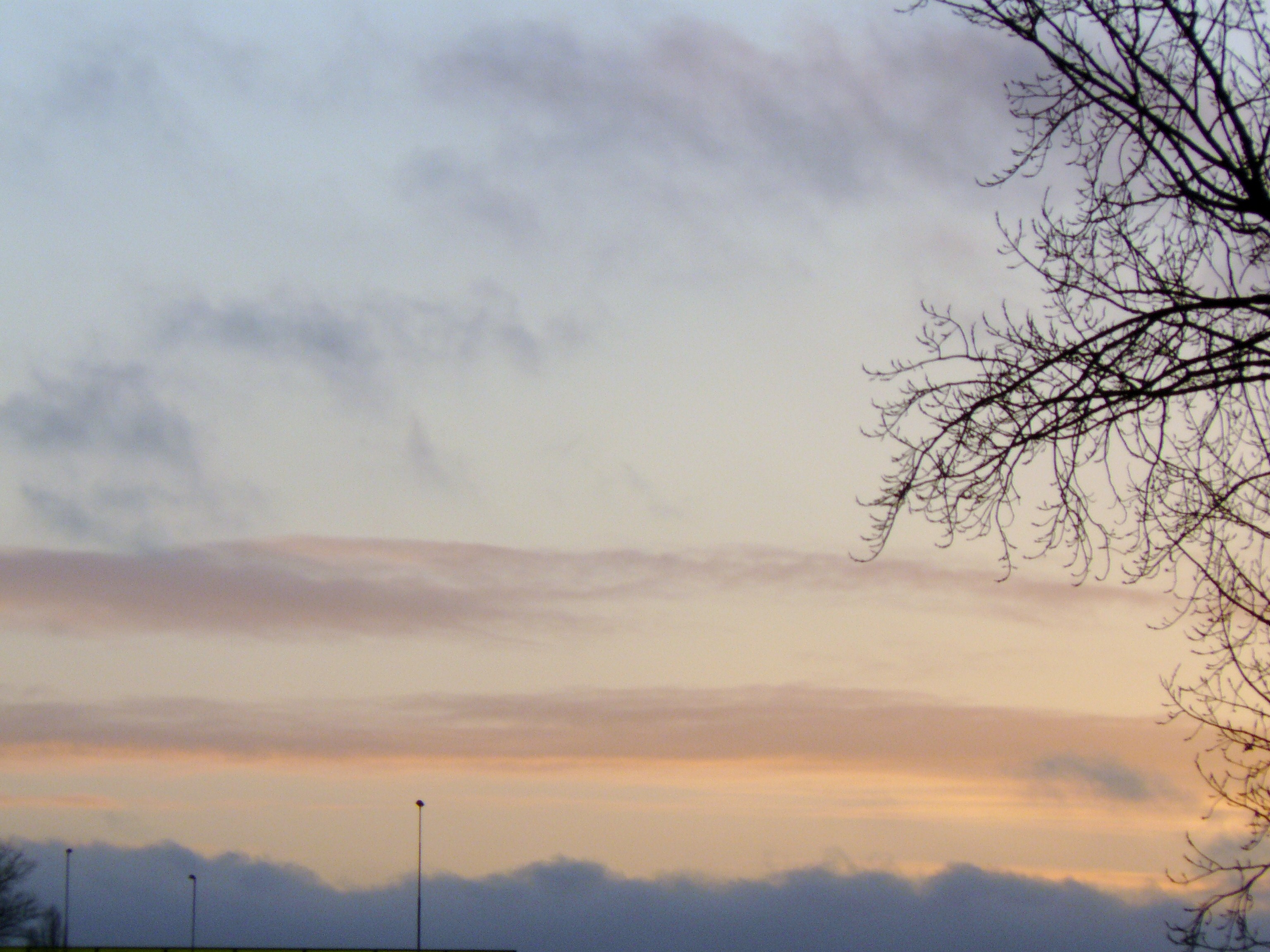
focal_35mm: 277
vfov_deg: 5.4
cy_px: 476
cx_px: 635
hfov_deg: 7.2
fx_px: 10163
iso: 100
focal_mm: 46.2
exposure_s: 1/320
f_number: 5.6
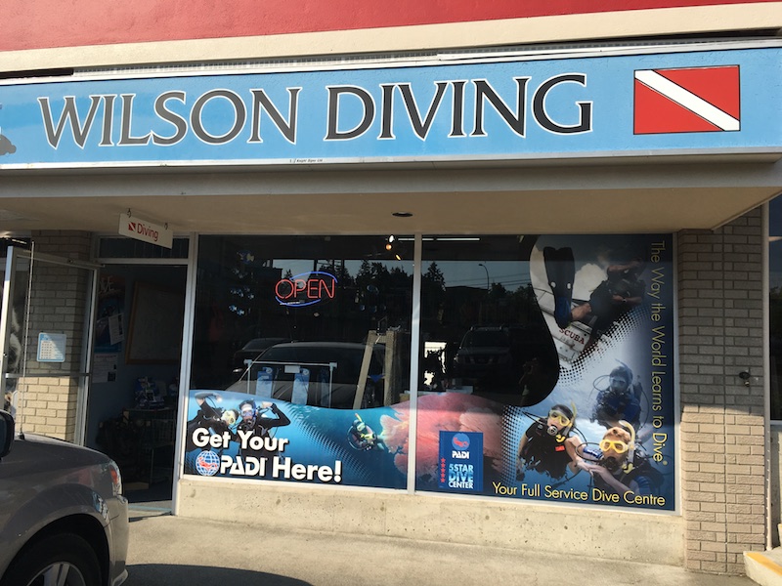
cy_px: 293
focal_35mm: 29
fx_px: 655
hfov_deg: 61.7
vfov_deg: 48.2
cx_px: 391
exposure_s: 1/1451
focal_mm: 4.15
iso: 25
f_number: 2.2
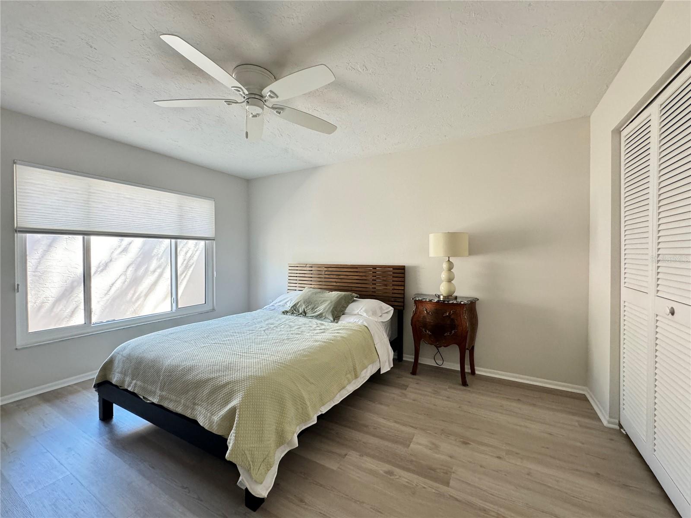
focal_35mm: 14
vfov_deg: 85.7
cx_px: 346
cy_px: 259
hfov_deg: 102.1
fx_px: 279
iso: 250
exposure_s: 1/60
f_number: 2.2
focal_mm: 2.22
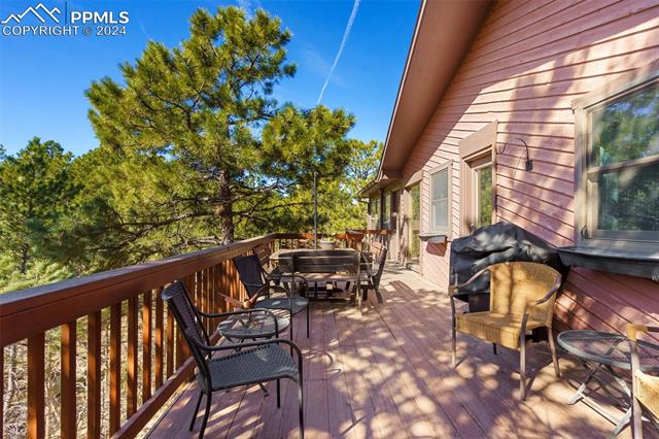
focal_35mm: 16
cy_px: 220
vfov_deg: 73.7
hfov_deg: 96.8
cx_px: 330
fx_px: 293
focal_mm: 16
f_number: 7.1
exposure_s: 1/80
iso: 640
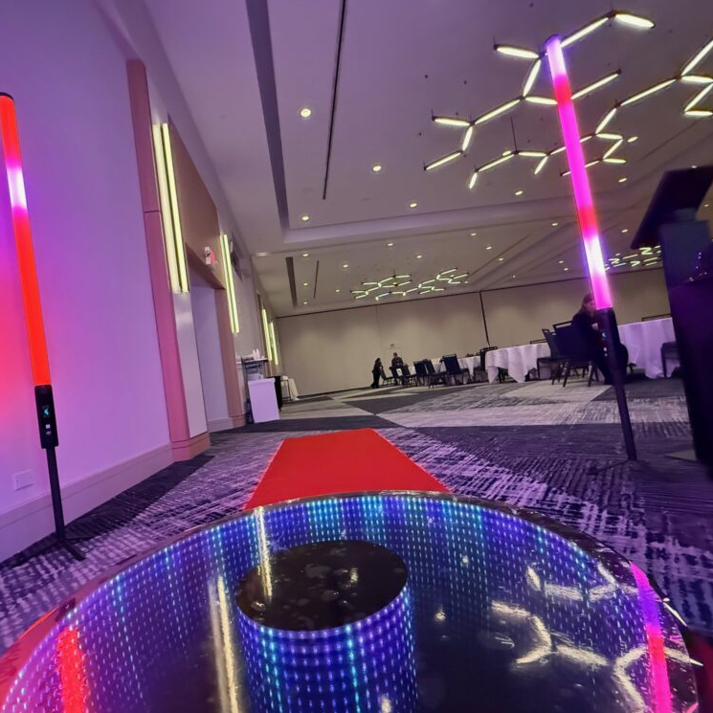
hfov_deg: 83.7
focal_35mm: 17
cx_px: 320
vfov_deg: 84.0
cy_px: 366
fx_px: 396
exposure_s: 1/59
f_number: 2.2
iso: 1250
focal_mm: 2.22
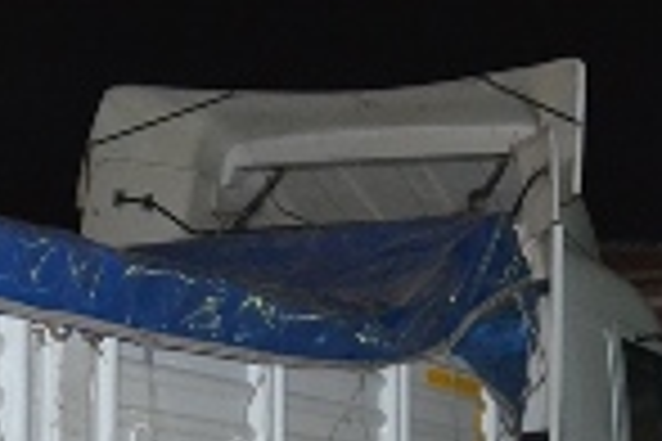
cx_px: 662
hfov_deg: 21.4
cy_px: 742
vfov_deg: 13.6
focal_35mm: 92
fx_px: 1692
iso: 3200
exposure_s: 1/60
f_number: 3.5
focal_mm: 18
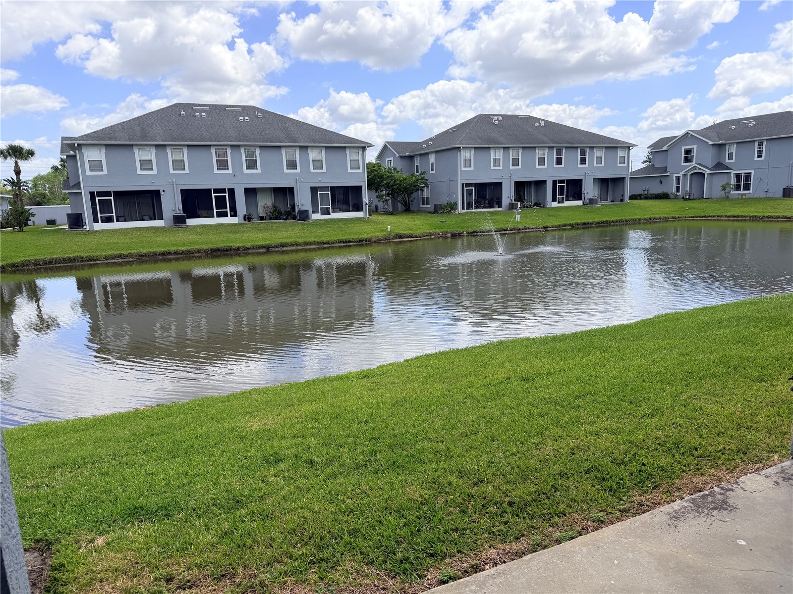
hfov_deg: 71.6
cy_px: 297
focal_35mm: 24
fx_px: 550
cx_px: 396
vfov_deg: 56.8
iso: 80
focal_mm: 6.76
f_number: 1.78
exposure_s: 1/3759
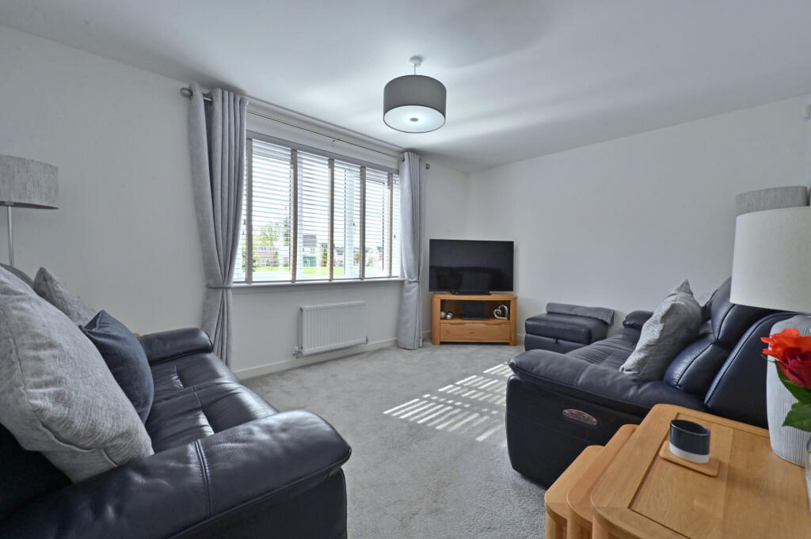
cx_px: 406
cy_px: 270
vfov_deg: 81.1
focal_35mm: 14
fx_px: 315
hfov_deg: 104.3
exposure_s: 1/320
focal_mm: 14
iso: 2500
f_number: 13
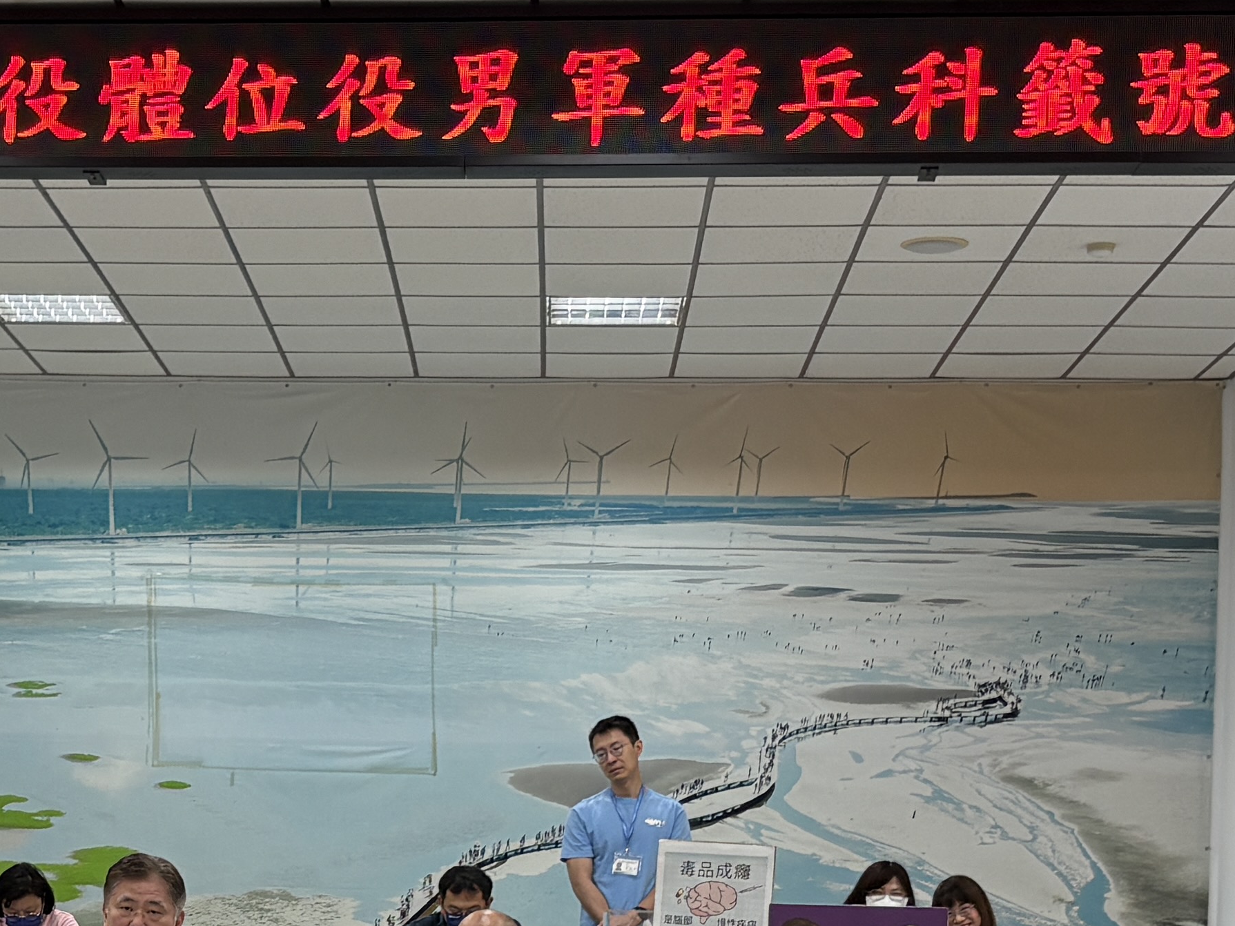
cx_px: 236
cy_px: 1008
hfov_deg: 23.2
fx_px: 2961
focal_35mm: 83
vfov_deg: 17.2
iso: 100
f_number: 1.6
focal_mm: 5.96
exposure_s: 1/80
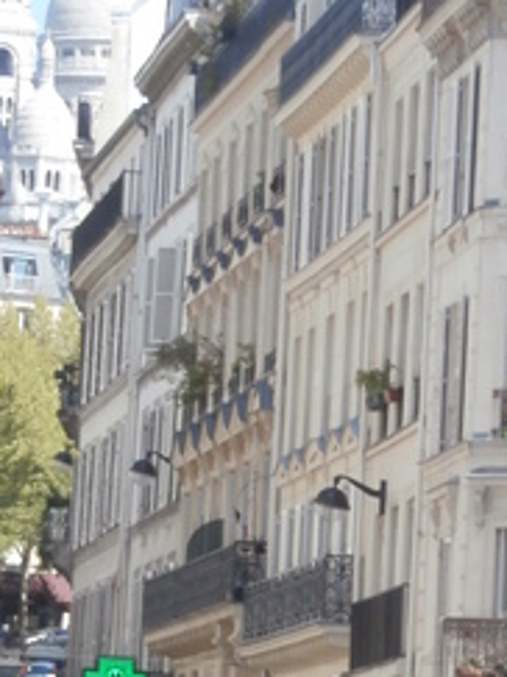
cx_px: 318
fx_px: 6802
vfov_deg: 5.7
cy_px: 713
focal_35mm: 348
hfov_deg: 4.3
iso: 100
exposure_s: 1/200
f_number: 5.4
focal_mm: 19.54
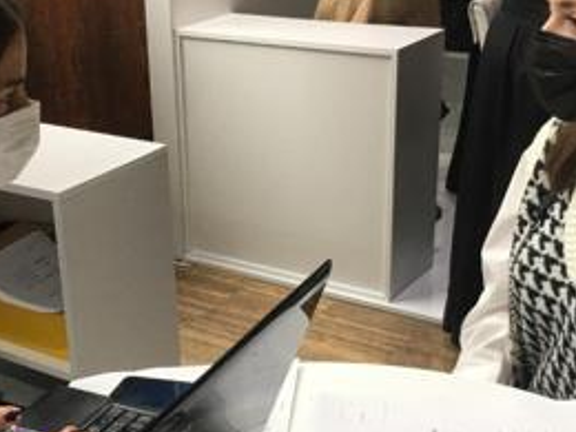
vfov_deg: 23.9
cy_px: 306
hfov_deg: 31.6
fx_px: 1015
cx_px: 228
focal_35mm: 61
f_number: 2.2
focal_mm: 4.15
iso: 32
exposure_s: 1/33
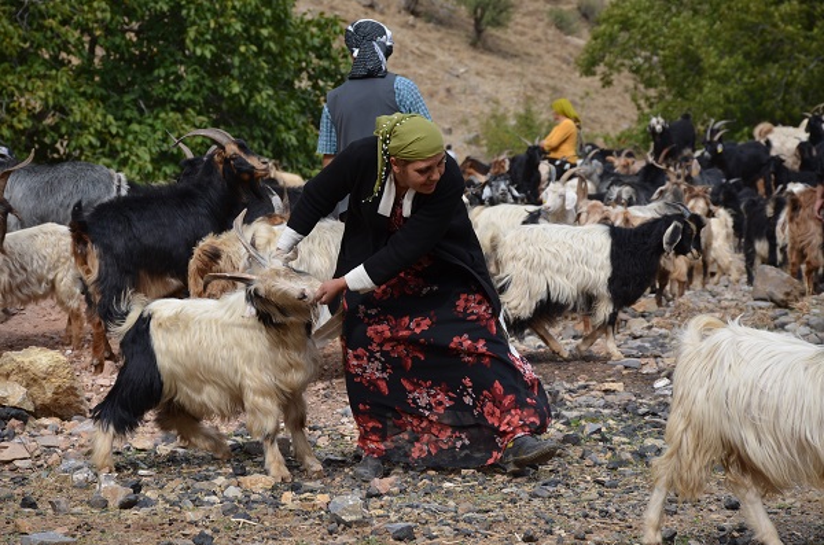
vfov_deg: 9.6
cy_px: 272
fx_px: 3254
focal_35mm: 142
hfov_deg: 14.4
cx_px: 412
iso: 160
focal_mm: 95
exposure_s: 1/250
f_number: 8
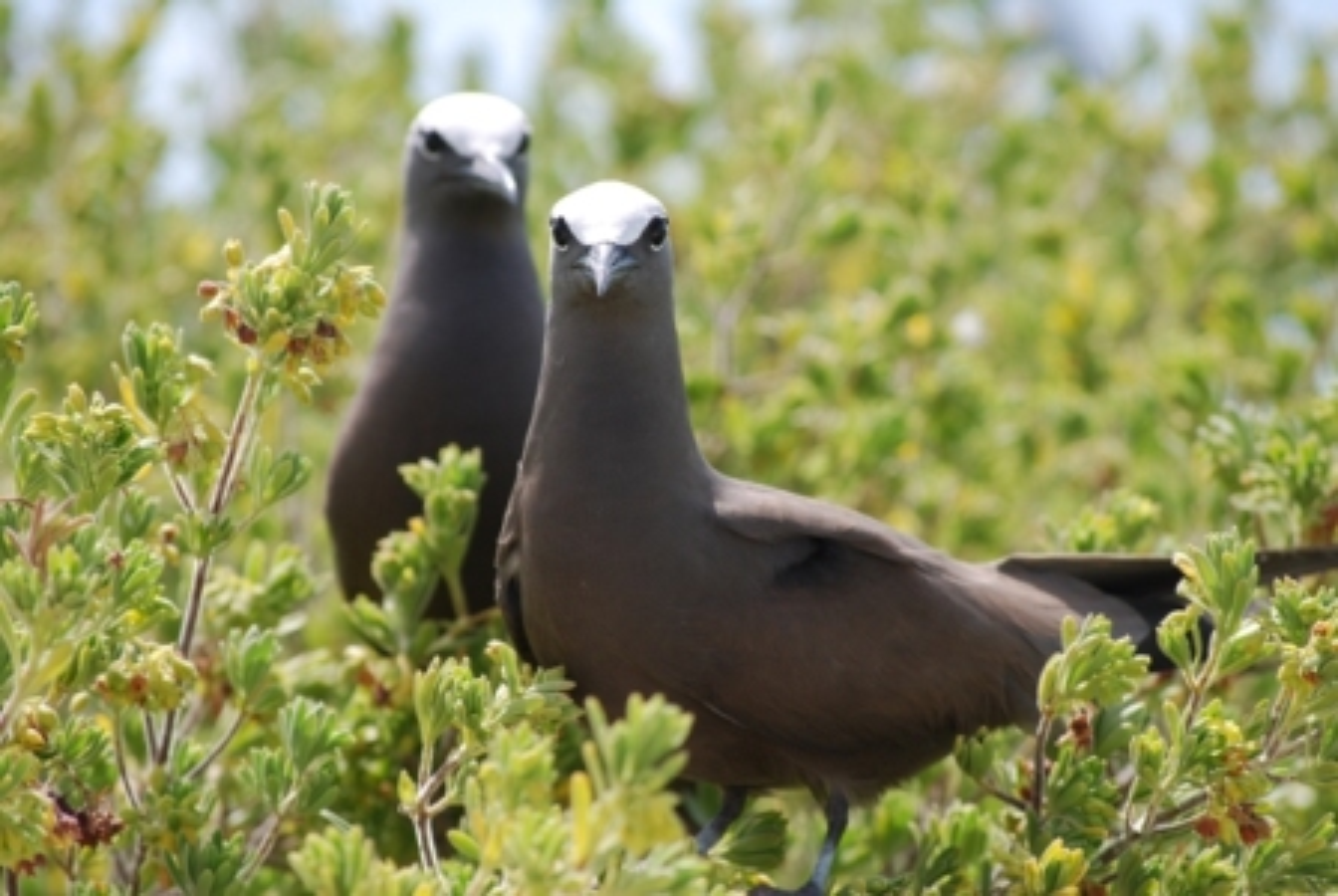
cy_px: 448
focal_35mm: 300
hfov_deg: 6.9
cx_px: 669
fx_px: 11164
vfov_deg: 4.6
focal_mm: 200
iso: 100
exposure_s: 1/200
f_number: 8
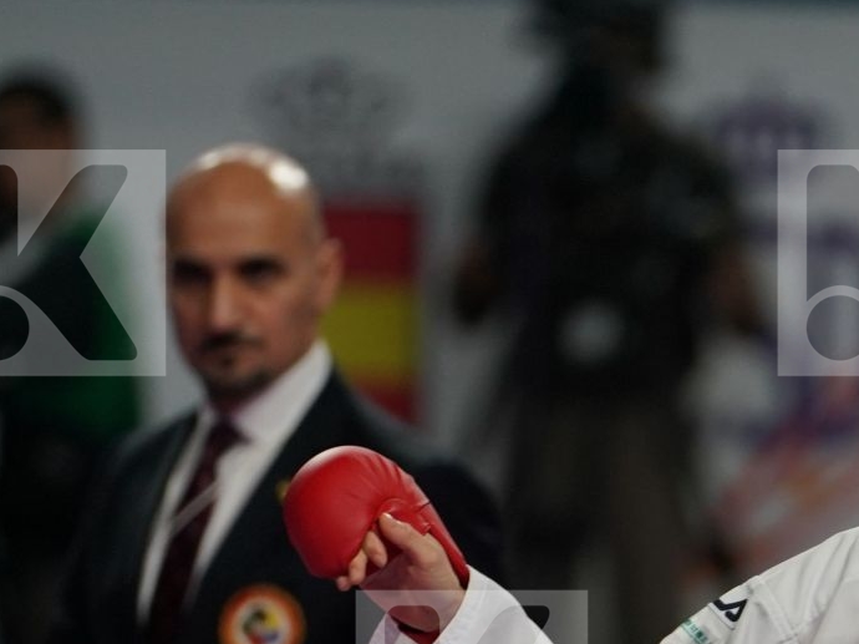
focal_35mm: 753
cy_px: 704
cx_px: 894
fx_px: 18679
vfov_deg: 2.0
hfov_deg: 2.6
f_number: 2.8
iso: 800
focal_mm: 200
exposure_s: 1/1000
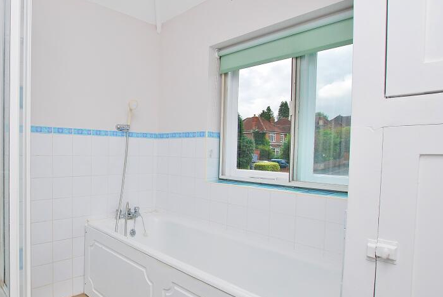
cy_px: 162
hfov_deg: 75.2
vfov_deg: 57.3
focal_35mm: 22
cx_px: 136
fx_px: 271
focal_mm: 10
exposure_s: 1/200
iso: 100
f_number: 7.1
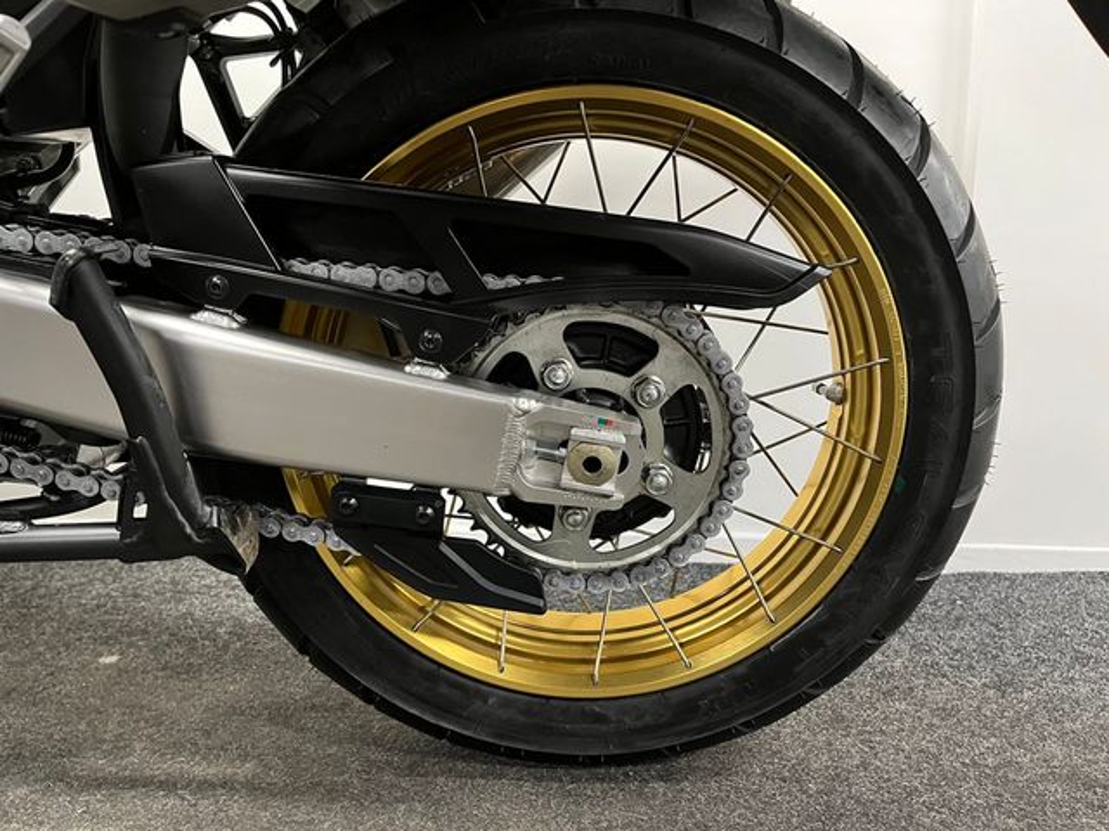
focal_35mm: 26
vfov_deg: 53.1
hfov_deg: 67.3
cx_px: 554
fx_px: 833
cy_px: 416
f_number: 1.6
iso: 400
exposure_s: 1/33
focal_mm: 5.1
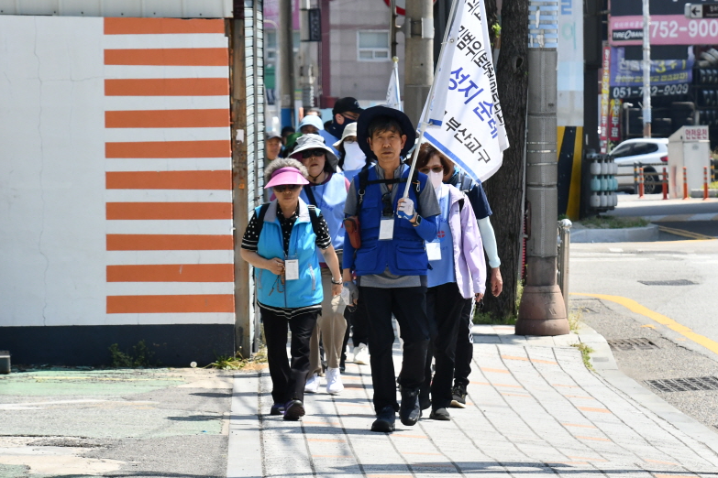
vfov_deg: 6.2
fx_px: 4387
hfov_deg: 9.4
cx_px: 438
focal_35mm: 220
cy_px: 213
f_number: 10
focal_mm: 110
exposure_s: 1/1600
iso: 800
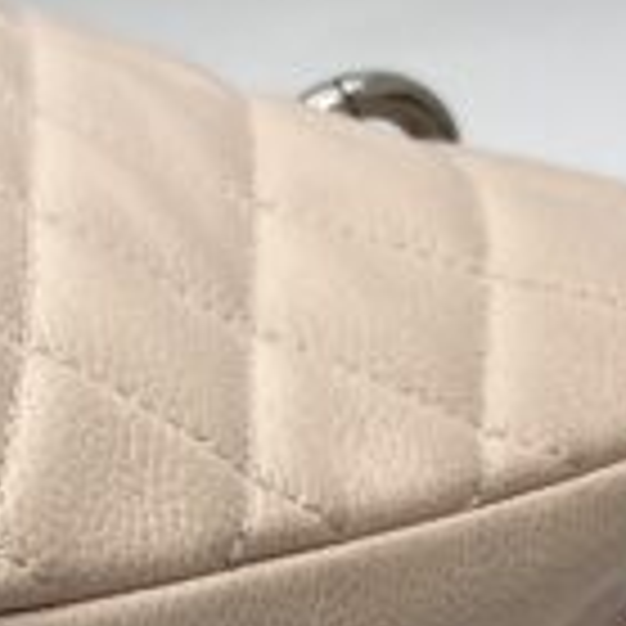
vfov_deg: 10.1
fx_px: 3458
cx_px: -536
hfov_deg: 9.8
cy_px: 856
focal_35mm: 169
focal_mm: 5.7
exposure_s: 1/377
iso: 50
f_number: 1.5
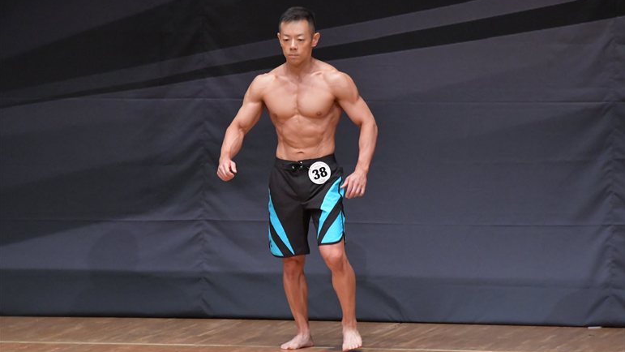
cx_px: 313
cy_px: 187
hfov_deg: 5.9
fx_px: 6017
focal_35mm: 363
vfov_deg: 3.3
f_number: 5.6
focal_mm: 230
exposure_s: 1/400
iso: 6400
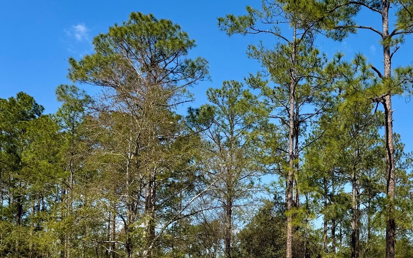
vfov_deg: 25.4
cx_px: 344
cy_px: 237
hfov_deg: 39.1
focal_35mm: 49
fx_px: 551
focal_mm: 6.76
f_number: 1.78
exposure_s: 1/4167
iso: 80
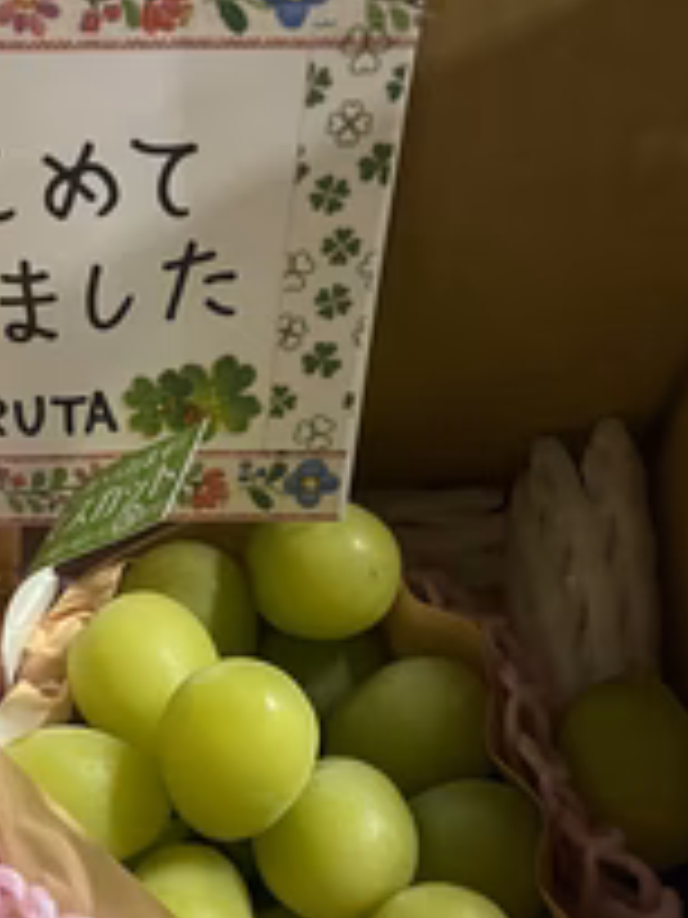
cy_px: 756
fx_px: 1352
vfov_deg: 36.0
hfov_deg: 27.6
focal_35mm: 51
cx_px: 76
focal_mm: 5.1
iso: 500
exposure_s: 1/40
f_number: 1.6
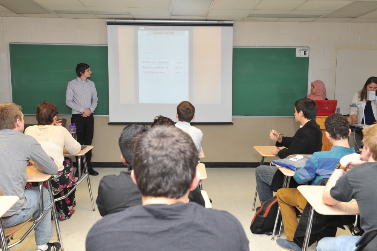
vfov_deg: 36.8
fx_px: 377
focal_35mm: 36
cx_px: 188
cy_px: 126
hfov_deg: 53.1
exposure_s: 1/60
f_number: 7.1
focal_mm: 36
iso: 1600
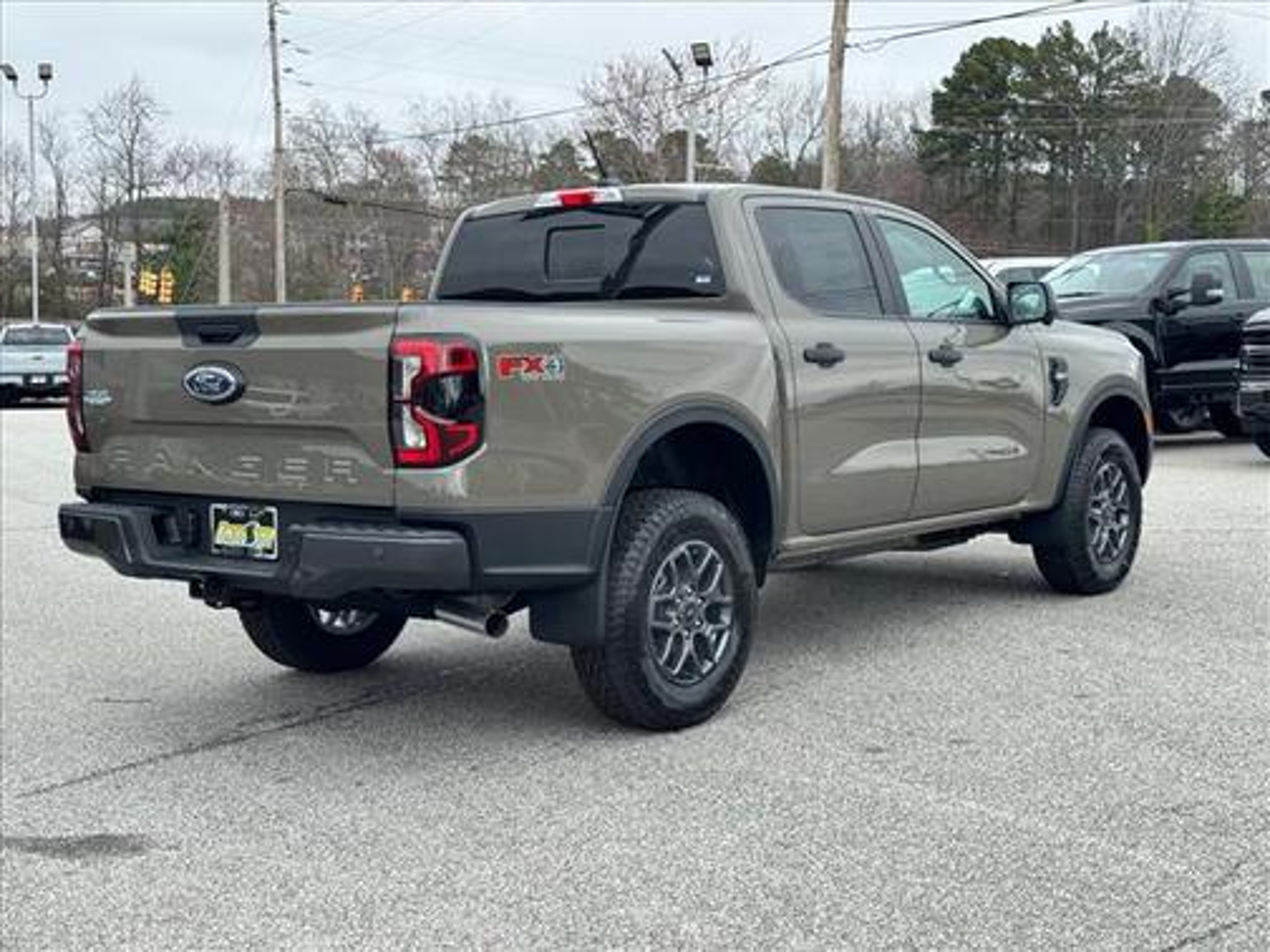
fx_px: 1761
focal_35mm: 48
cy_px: 476
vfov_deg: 30.3
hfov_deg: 39.7
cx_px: 635
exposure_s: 1/1339
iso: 64
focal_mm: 6.76
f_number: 1.78
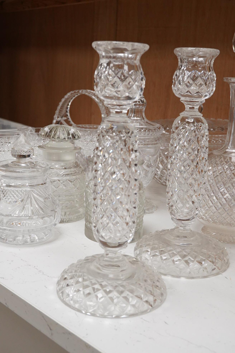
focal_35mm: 45
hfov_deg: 29.9
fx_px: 441
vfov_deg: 43.6
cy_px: 176
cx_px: 118
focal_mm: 30
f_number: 13
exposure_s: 1/160
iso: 2500
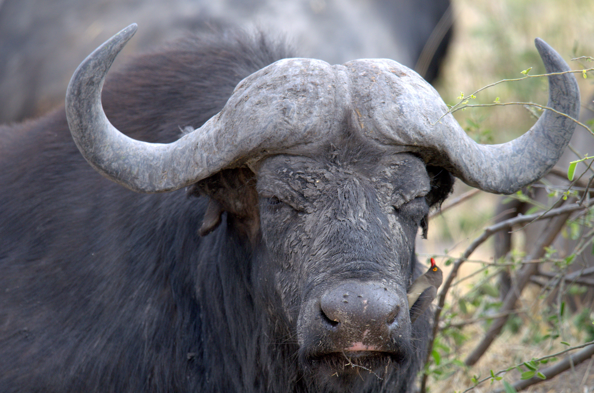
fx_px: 13585
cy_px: 196
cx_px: 297
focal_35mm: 825
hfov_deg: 2.5
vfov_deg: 1.7
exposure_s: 1/500
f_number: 6.3
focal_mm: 550
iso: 400
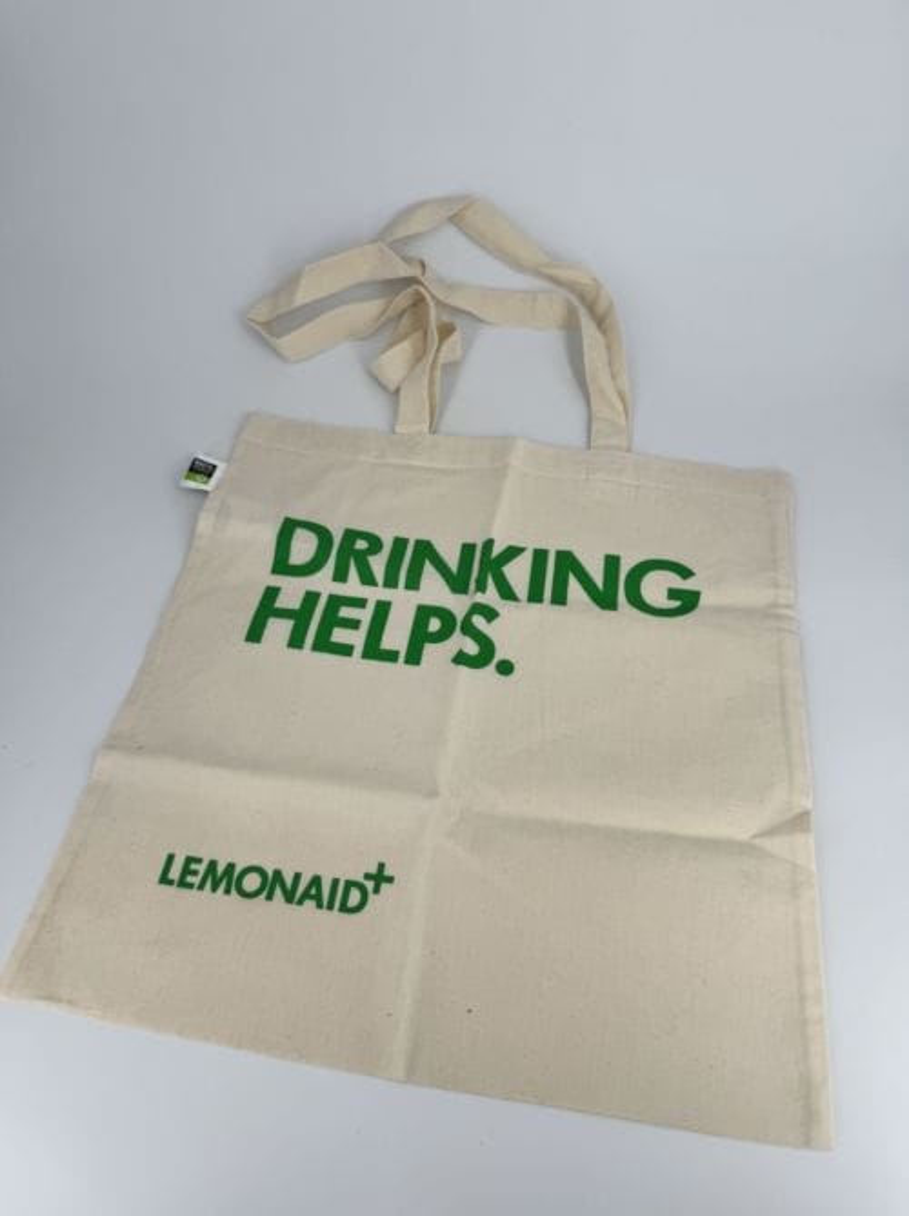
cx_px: 454
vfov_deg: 71.7
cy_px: 608
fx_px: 842
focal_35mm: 24
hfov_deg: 56.7
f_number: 1.78
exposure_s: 1/1923
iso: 80
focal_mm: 6.76
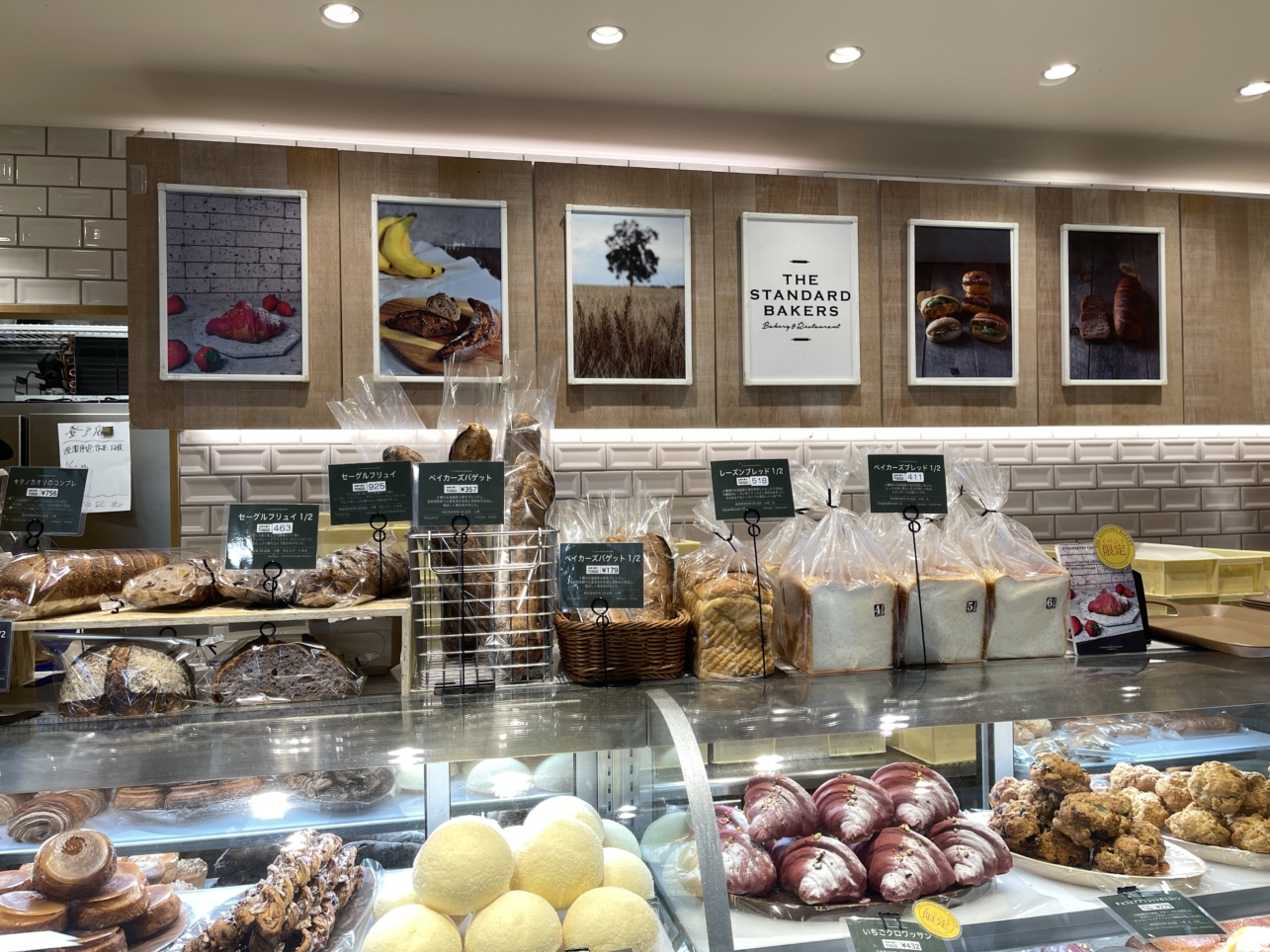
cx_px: 635
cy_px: 476
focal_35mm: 26
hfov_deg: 67.3
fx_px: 954
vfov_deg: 53.1
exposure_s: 1/113
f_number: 1.6
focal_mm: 5.1
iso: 32
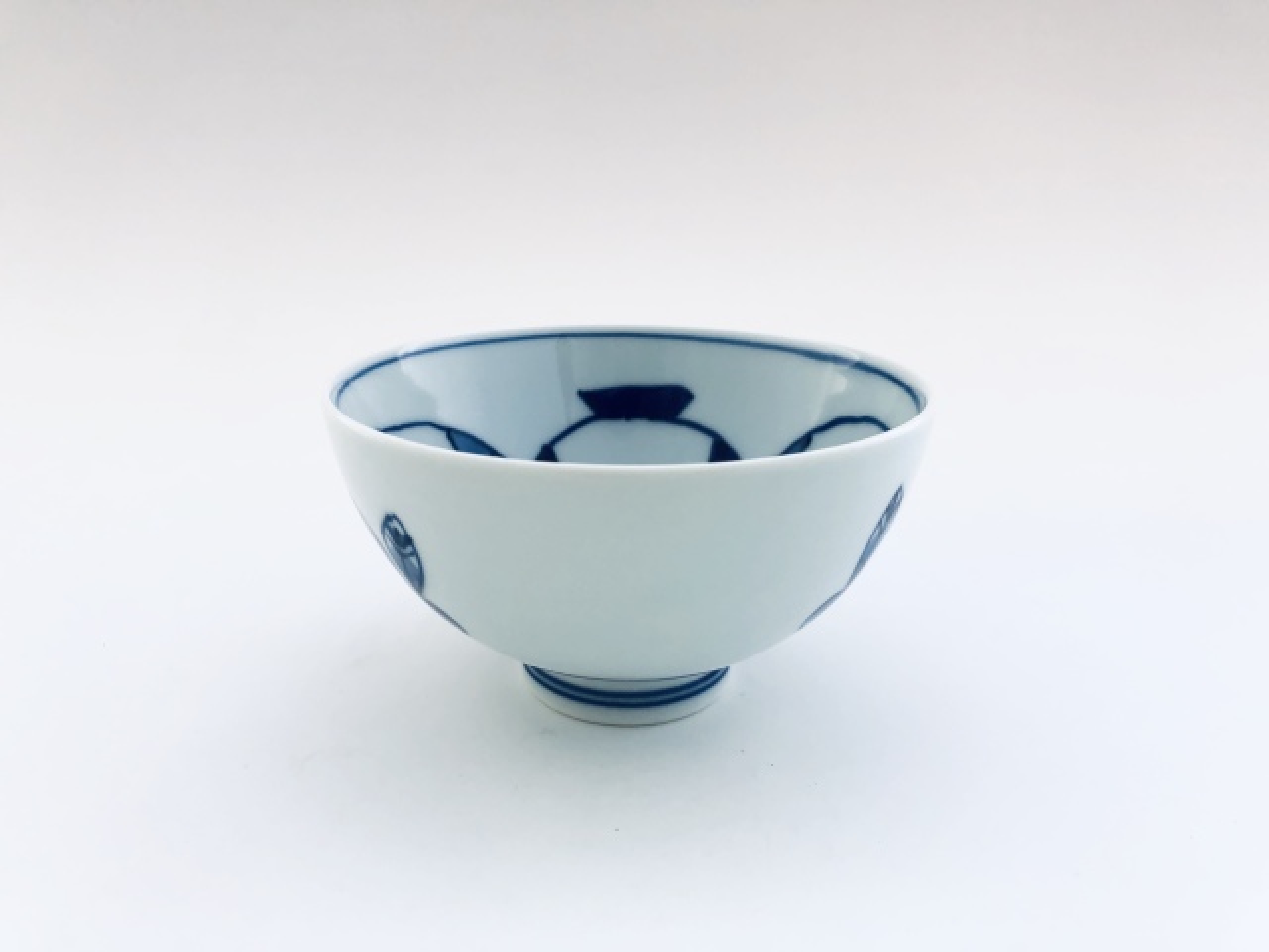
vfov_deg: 49.7
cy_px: 476
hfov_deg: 63.4
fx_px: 1026
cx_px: 634
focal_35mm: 28
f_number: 1.8
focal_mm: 3.99
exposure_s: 1/120
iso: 64
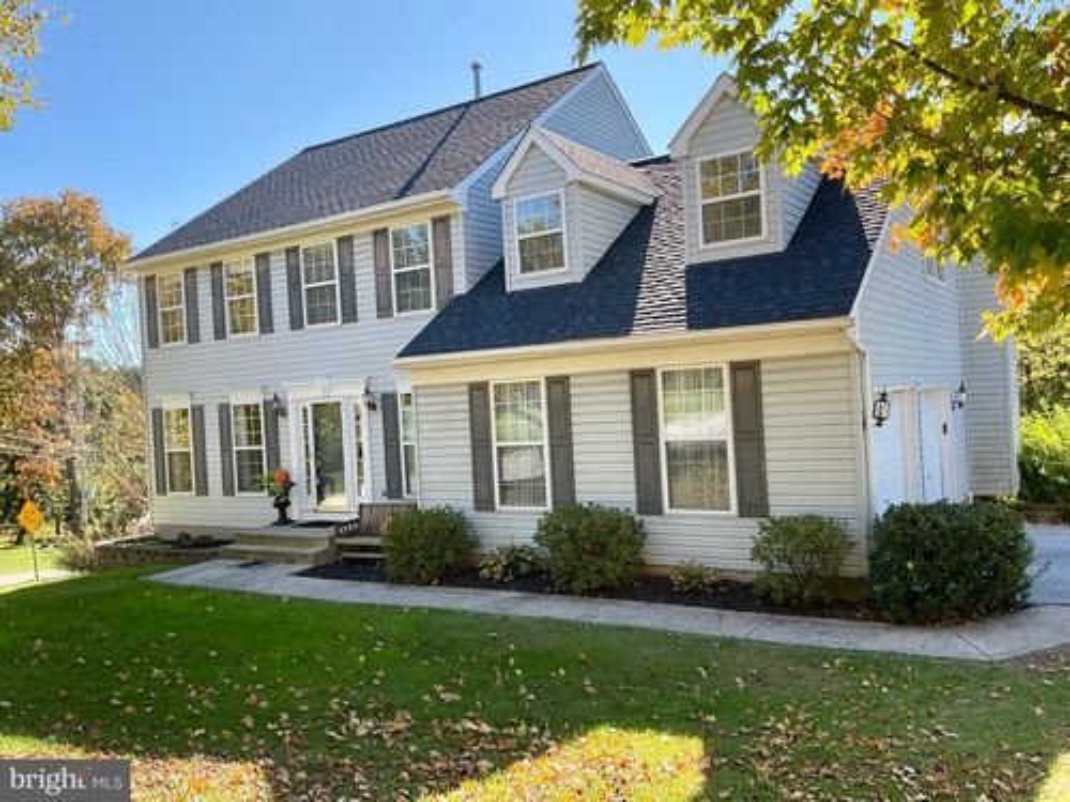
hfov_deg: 61.7
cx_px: 535
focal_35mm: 29
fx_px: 896
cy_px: 401
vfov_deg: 48.2
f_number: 1.8
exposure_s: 1/372
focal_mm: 3
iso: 16
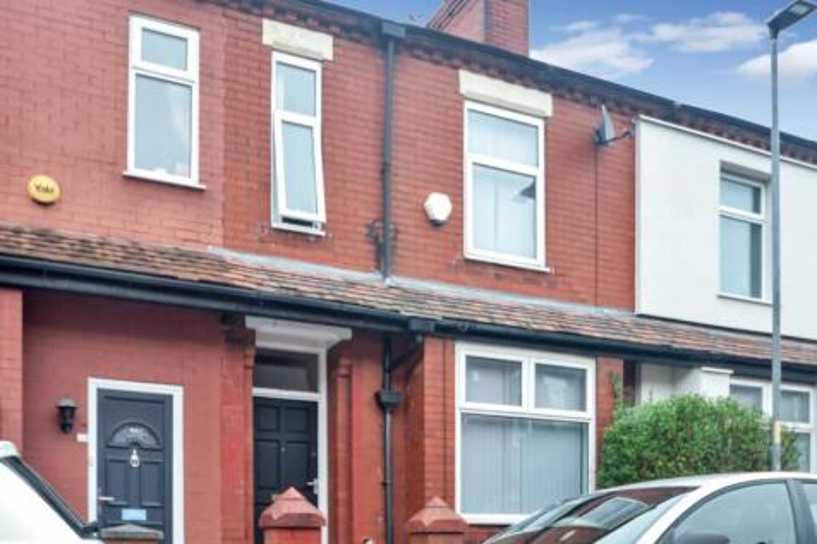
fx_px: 817
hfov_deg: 53.1
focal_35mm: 36
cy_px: 272
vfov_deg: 36.8
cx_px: 408
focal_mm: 24
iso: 400
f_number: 4.5
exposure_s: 1/125
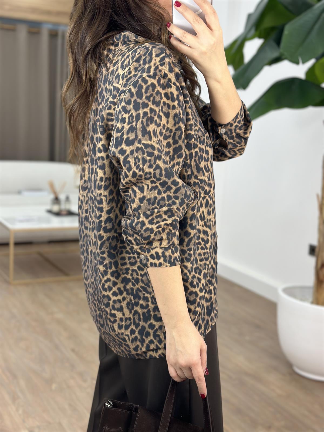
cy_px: 216
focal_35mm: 48
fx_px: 599
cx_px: 162
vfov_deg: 39.7
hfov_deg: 30.3
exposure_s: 1/100
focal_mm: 6.86
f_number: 1.78
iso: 80
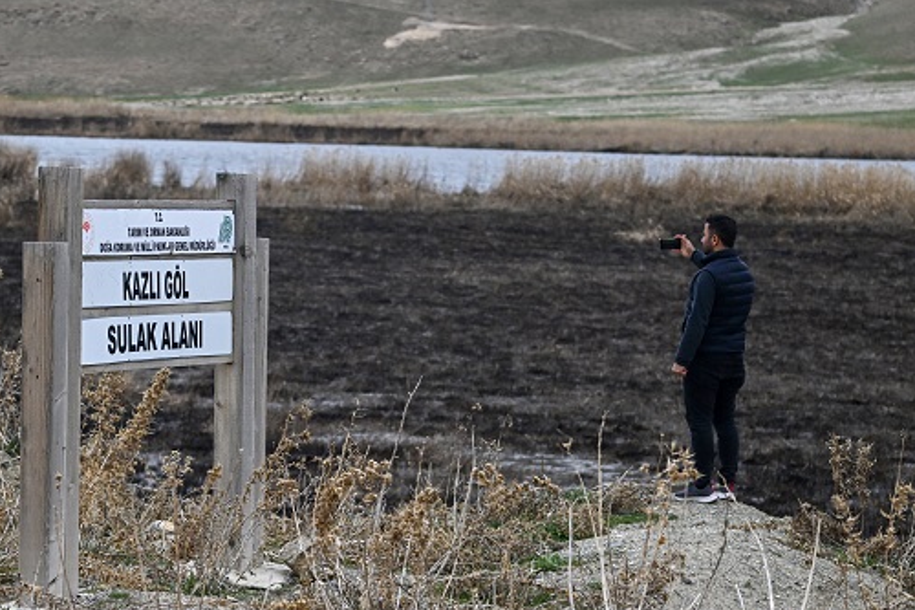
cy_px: 359
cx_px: 368
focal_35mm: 120
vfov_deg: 11.4
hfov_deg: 17.1
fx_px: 3049
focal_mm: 100
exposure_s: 1/2000
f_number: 5
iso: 800
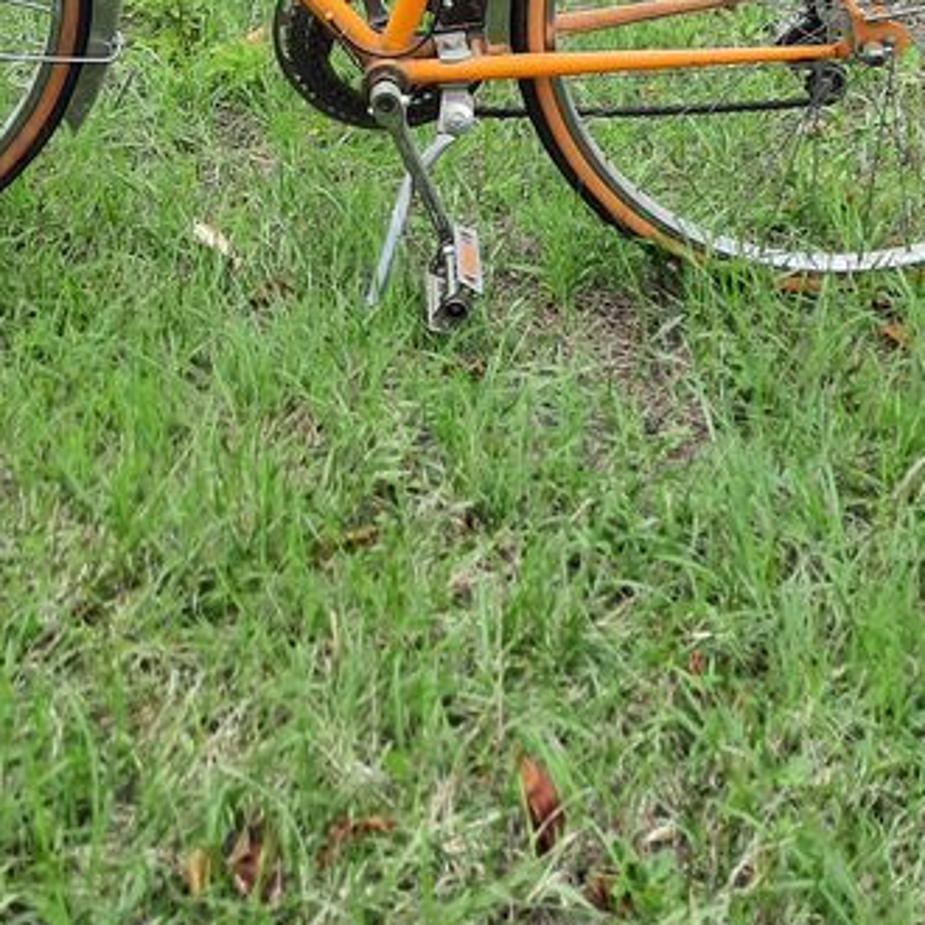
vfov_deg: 22.9
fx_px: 2026
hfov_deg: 25.7
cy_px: -280
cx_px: 415
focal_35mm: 67
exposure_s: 1/238
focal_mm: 4.6
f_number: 2
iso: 32
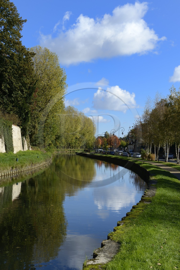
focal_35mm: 56
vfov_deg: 35.6
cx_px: 90
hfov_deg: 24.2
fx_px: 420
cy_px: 135
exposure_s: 1/160
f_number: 13
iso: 200
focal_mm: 56
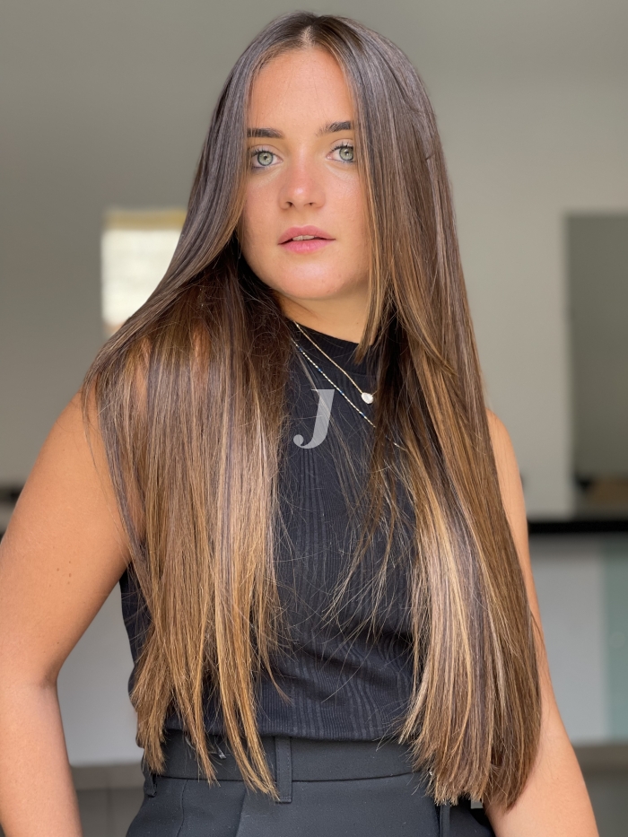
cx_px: 314
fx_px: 1548
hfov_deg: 22.9
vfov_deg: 30.3
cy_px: 418
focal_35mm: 64
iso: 64
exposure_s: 1/121
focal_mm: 7.5
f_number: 2.2
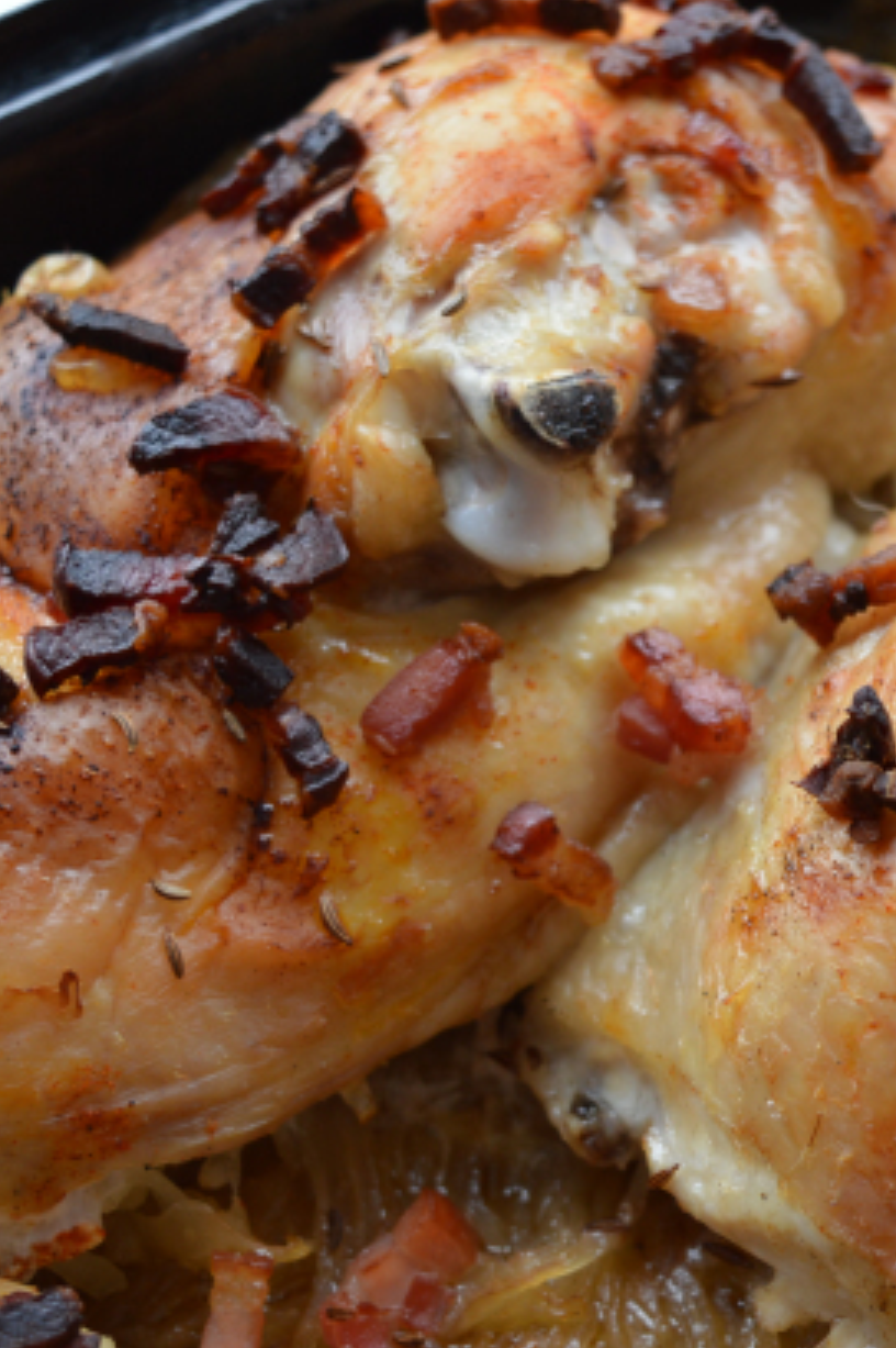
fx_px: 2879
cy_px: 653
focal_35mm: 77
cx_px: 866
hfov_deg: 17.3
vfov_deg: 26.3
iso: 200
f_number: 5
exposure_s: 1/25
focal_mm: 32
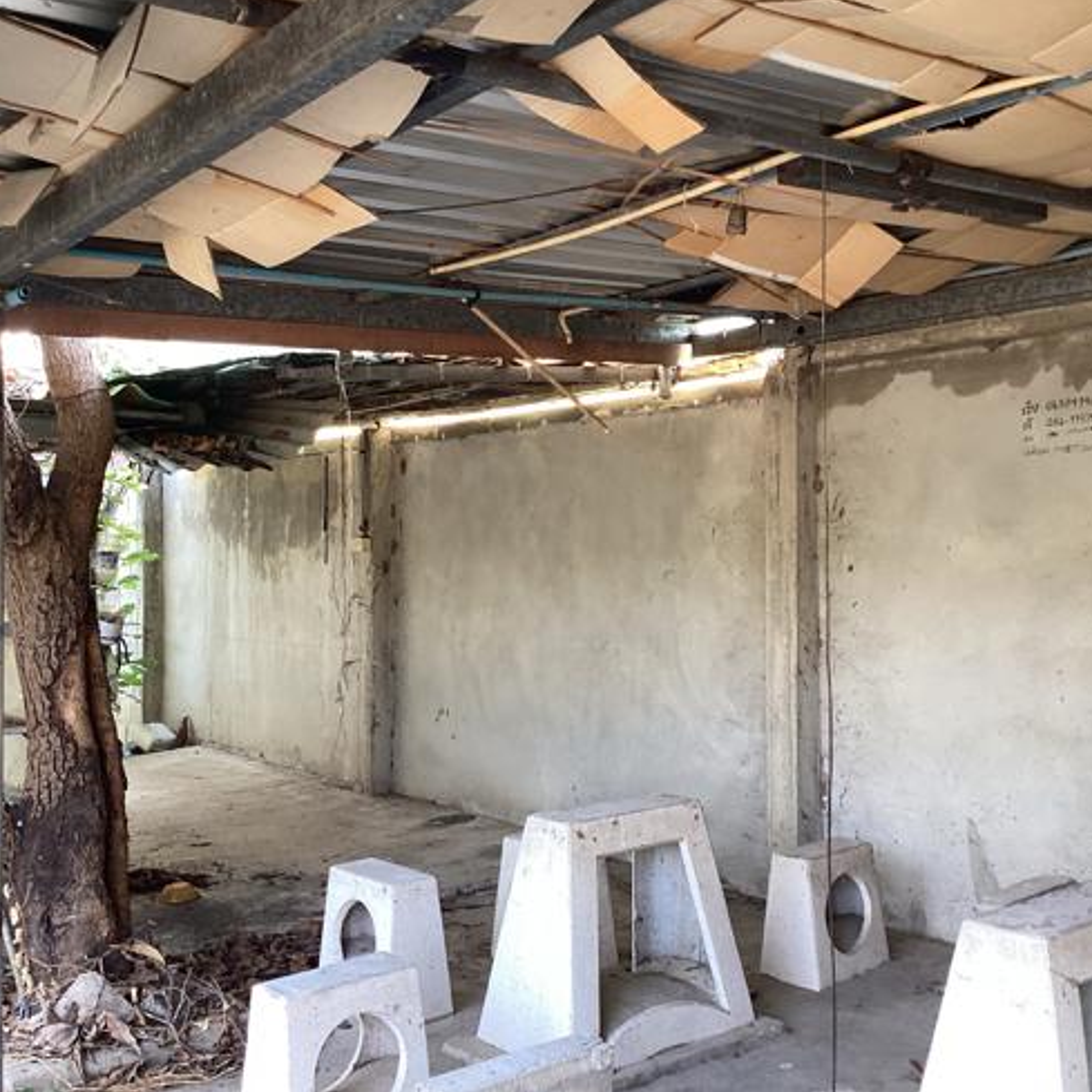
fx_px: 1321
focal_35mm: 37
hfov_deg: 44.9
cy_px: 542
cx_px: 592
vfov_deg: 44.9
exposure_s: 1/60
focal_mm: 3.3
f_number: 2.4
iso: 50
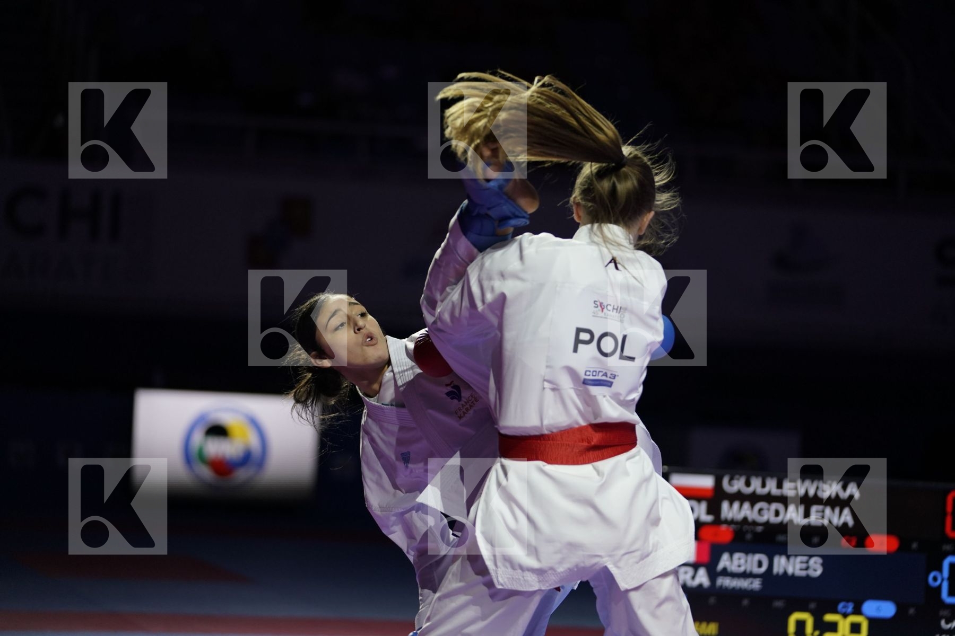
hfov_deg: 15.3
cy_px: 318
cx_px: 478
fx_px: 3554
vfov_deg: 10.2
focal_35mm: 134
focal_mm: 134
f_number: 2.8
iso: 1600
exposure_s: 1/1000
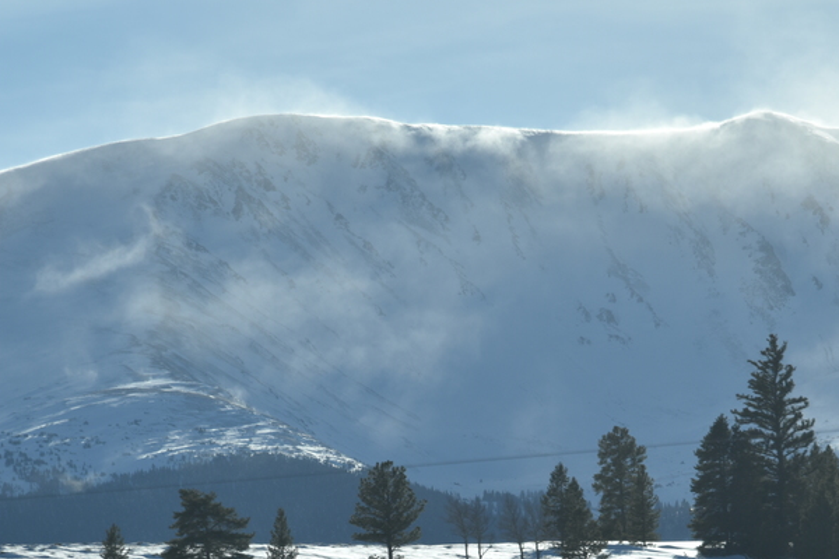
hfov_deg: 4.6
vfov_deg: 3.1
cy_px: 430
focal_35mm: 448
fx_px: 10440
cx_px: 460
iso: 100
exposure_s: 1/500
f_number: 10
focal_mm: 210
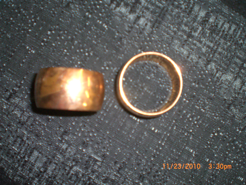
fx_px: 270
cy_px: 92
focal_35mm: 38
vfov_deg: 37.7
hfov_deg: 49.0
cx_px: 123
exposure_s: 1/60
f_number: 3.1
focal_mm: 6.3
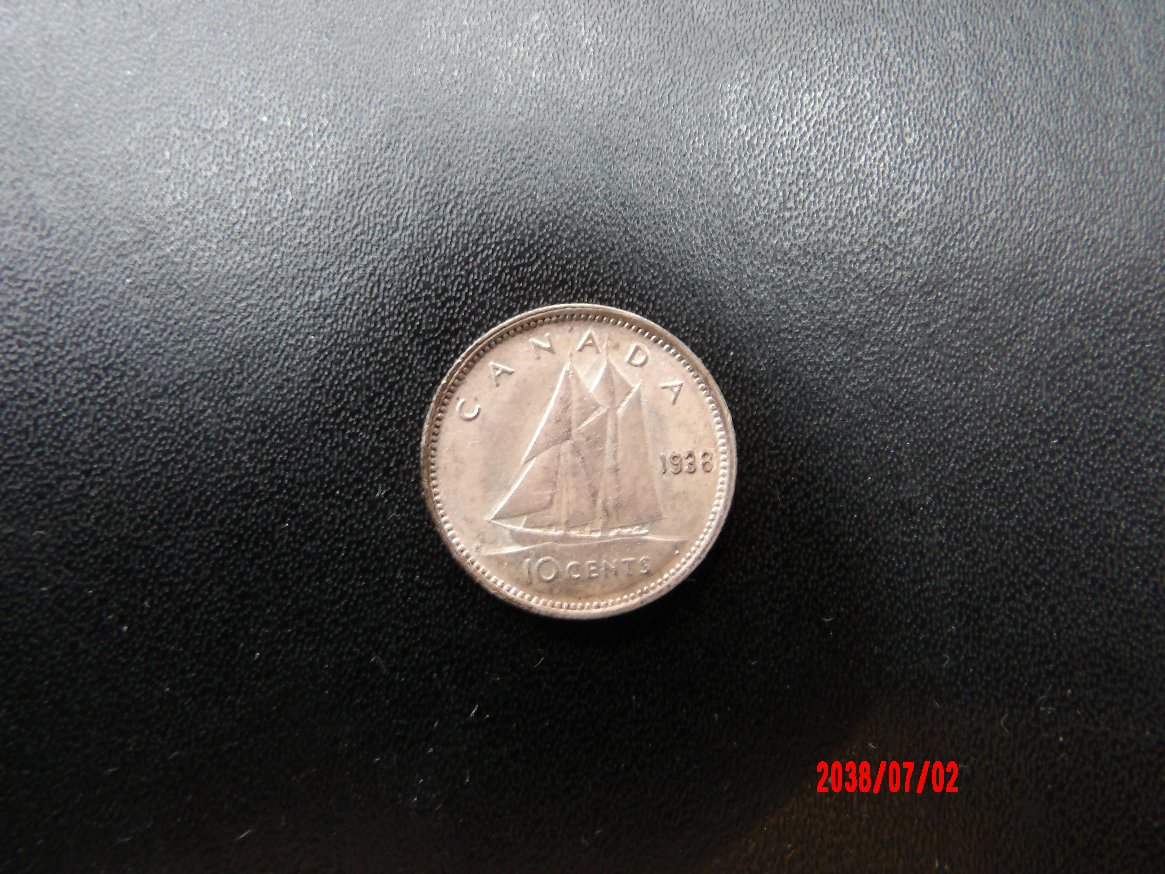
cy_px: 437
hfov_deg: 73.9
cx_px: 582
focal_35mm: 23
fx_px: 774
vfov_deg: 58.9
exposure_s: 1/15
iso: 234
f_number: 4.1
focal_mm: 4.2
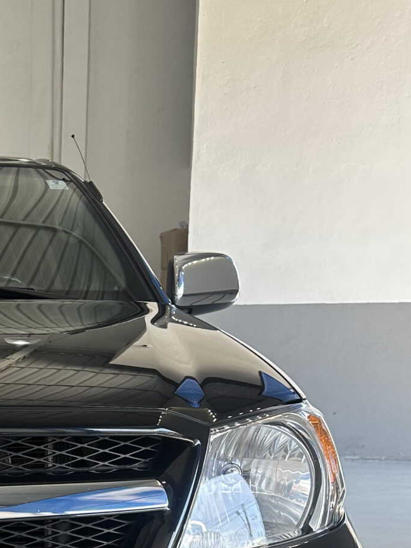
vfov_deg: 27.5
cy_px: 491
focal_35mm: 68
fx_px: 1076
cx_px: -129
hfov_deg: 19.8
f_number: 1.78
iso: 80
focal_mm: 6.86
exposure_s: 1/312
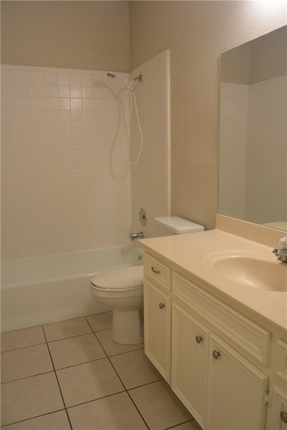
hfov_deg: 47.9
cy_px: 215
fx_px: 323
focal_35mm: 27
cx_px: 144
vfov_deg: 67.4
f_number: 3.5
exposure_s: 1/60
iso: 640
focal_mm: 10
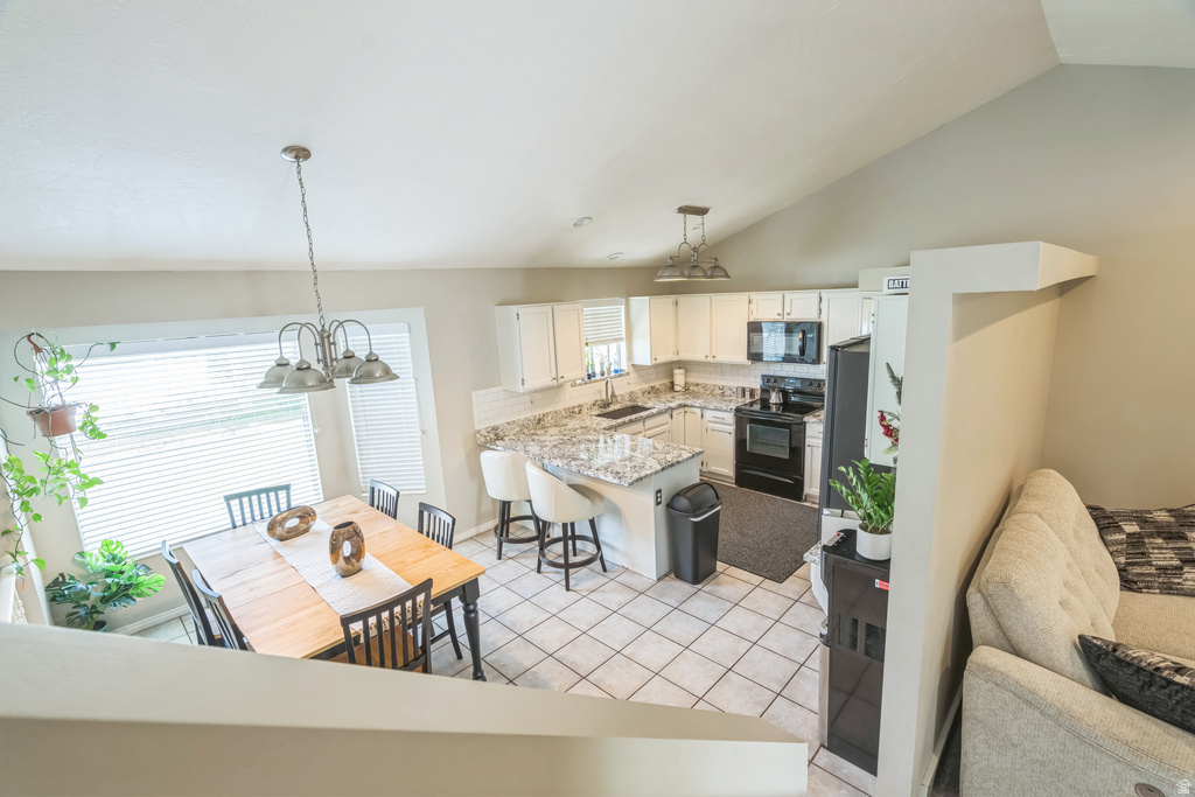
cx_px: 598
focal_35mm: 16
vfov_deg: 73.8
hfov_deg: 96.7
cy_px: 398
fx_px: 531
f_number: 8
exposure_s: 1/3
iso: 200
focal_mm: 16
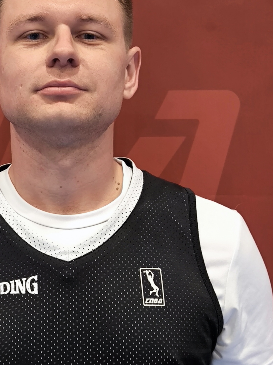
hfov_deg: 28.2
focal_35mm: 51
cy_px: 235
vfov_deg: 37.2
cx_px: 70
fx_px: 537
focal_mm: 6.92
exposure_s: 1/50
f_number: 1.9
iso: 200
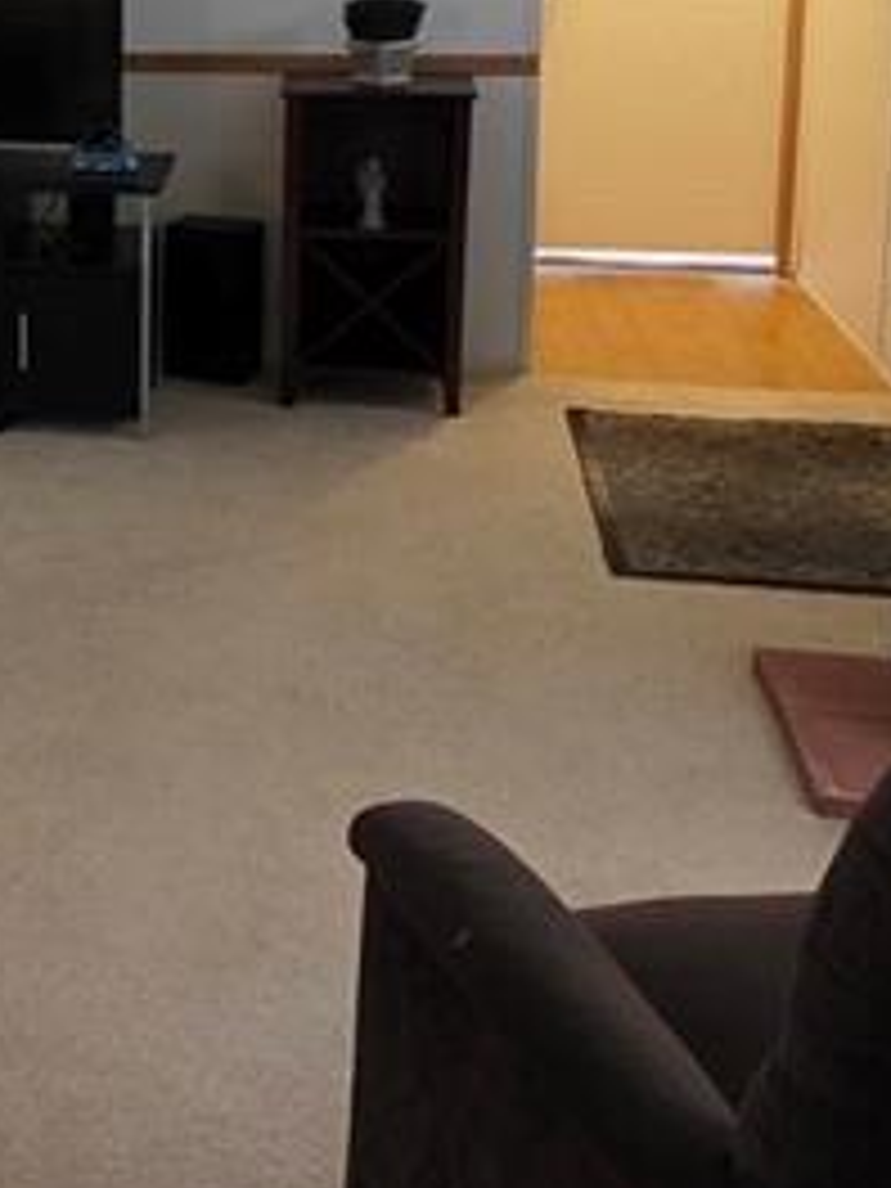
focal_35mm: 59
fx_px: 2025
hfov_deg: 21.5
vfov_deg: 31.7
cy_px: 207
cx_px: -382
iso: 640
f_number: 1.9
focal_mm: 2.2
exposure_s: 1/60
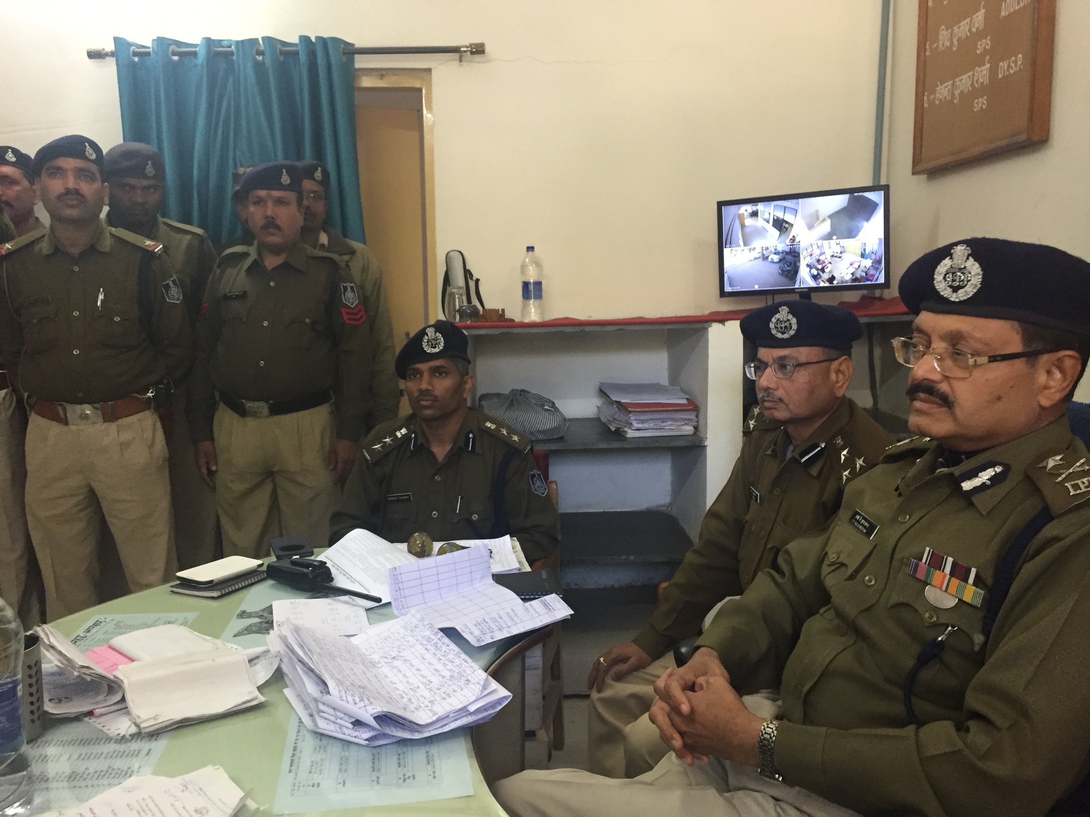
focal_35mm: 29
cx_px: 545
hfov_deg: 61.7
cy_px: 408
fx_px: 913
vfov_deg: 48.2
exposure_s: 1/33
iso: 250
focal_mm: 4.15
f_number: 2.2
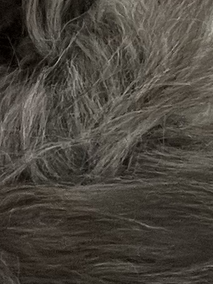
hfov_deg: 7.3
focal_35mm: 203
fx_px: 1665
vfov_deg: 9.7
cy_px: 40
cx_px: -3
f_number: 2.2
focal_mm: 2.71
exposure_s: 1/60
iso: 250
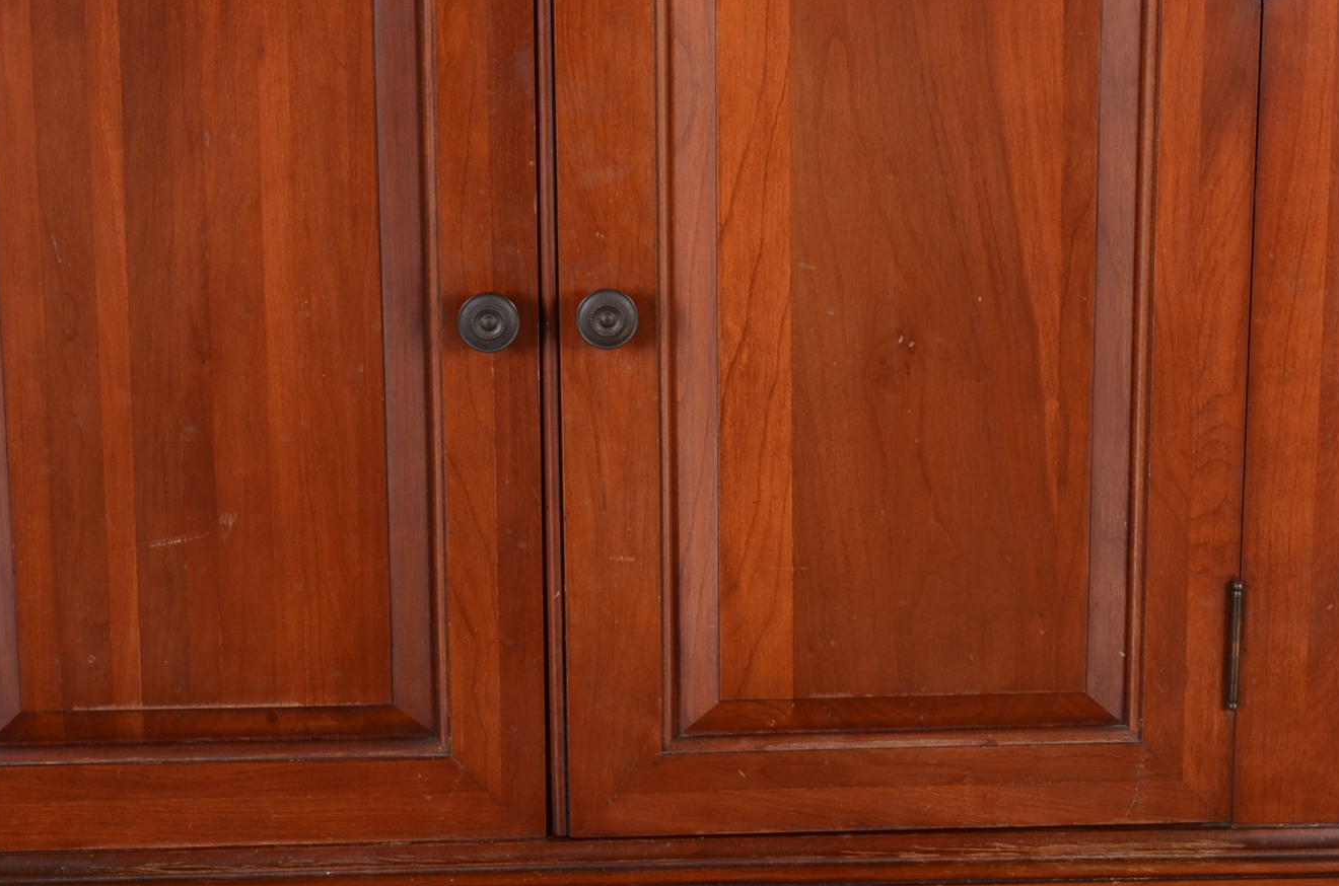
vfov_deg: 16.0
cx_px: 623
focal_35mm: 84
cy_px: 125
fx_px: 3118
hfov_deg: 24.2
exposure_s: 1/160
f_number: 11
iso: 160
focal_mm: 30
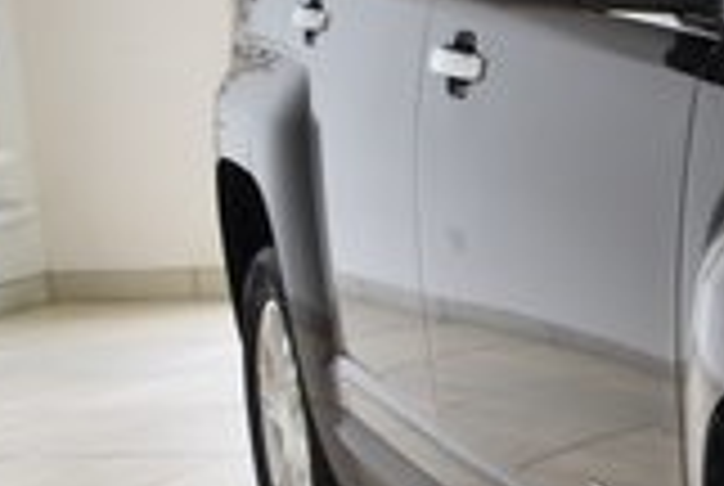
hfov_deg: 14.2
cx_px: 1372
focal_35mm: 125
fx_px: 2518
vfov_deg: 11.0
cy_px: 416
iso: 110
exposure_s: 1/30
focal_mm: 21
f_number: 3.8
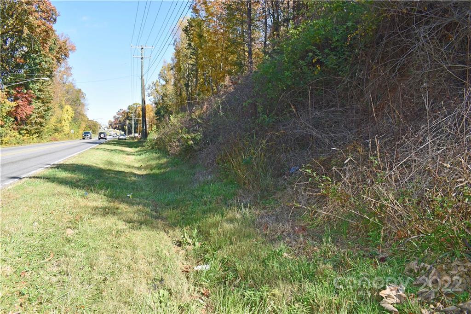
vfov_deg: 47.9
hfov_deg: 67.4
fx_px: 353
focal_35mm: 27
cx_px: 236
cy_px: 157
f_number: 6.3
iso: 100
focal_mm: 18
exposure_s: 1/200
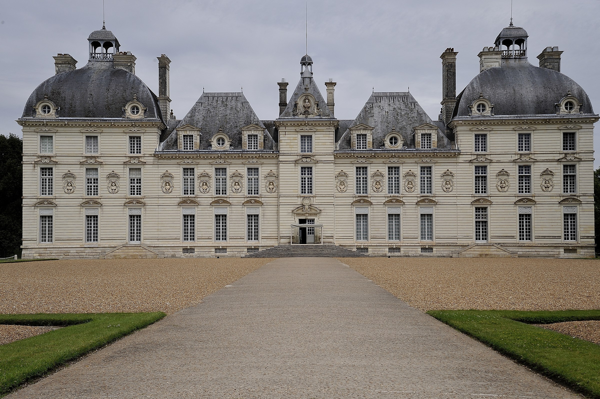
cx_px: 300
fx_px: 866
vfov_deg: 26.0
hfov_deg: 38.2
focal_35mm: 52
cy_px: 200
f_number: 11
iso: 200
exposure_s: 1/500
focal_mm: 52
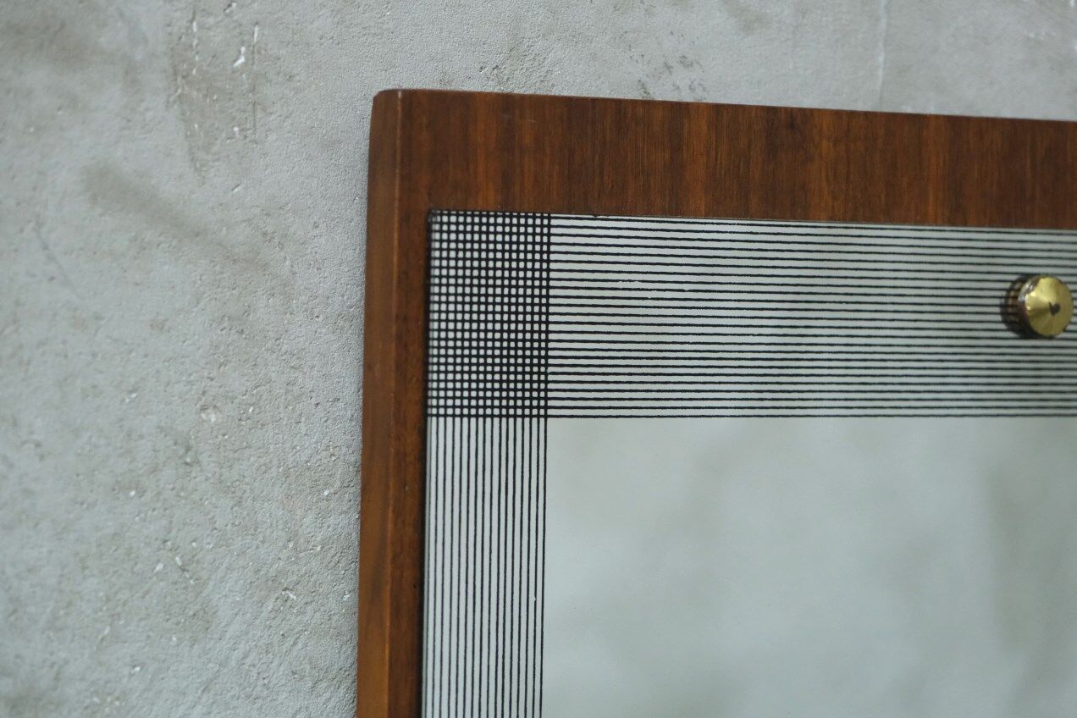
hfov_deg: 17.1
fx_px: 3590
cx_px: 538
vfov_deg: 11.4
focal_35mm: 120
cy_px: 359
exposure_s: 1/120
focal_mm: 80
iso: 3200
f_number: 4
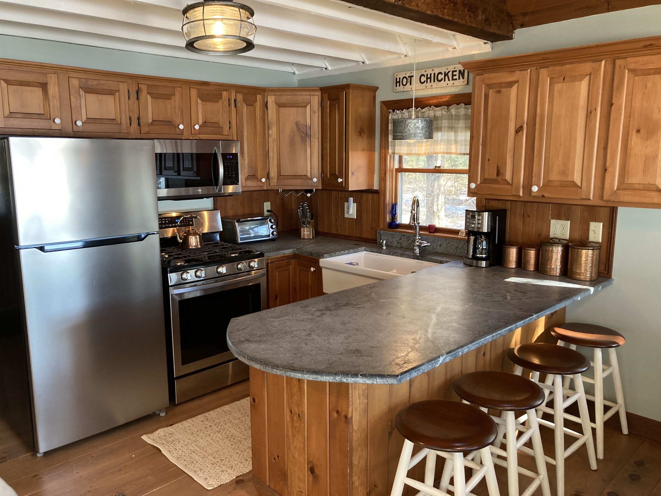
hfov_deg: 63.4
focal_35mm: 28
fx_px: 535
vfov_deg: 49.7
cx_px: 330
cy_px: 248
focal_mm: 3.99
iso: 160
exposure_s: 1/60
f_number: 1.8
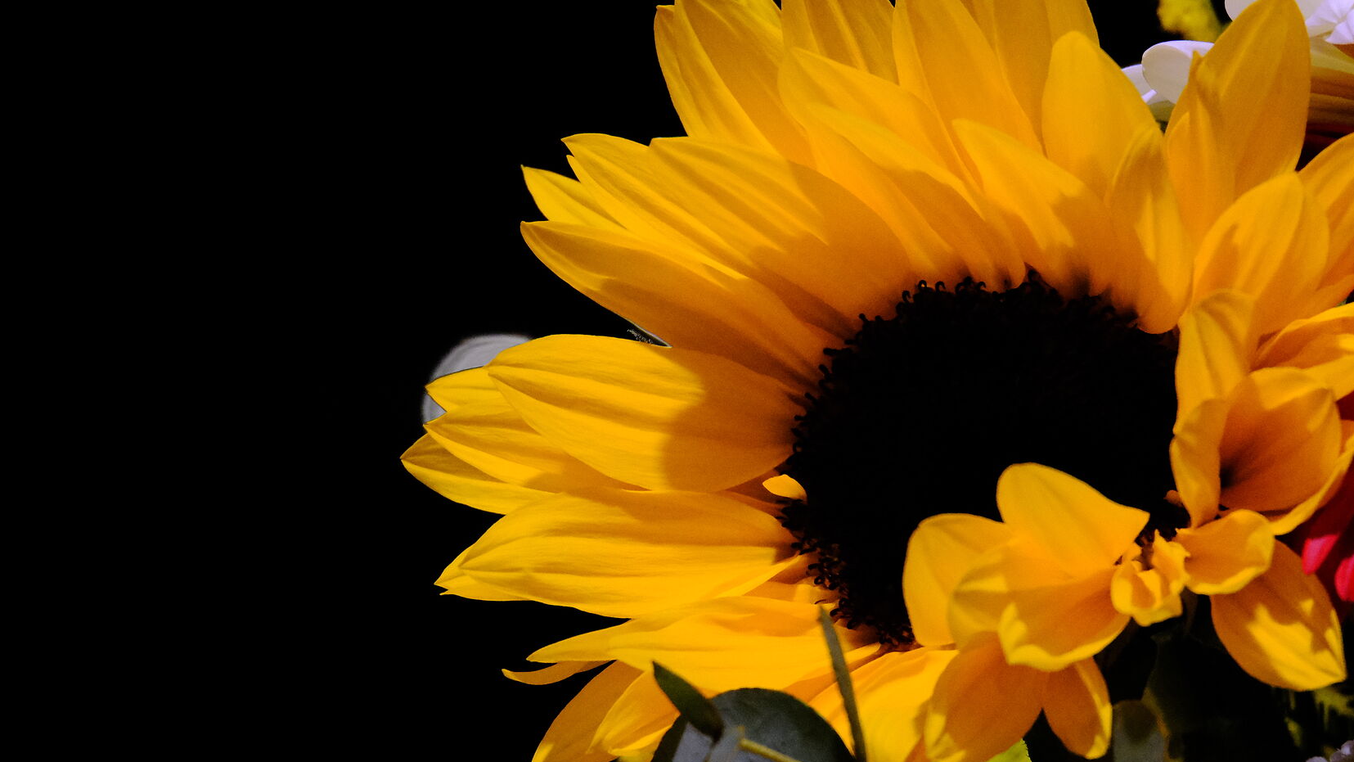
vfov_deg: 4.4
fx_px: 9873
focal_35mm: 275
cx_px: 496
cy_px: 255
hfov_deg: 7.8
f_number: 6.4
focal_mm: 120.6
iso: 6400
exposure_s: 1/125
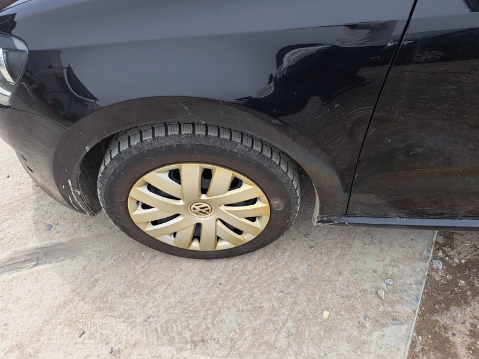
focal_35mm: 24
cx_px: 240
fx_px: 332
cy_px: 180
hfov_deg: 71.6
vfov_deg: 56.8
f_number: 1.8
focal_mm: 5.23
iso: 50
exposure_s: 1/465
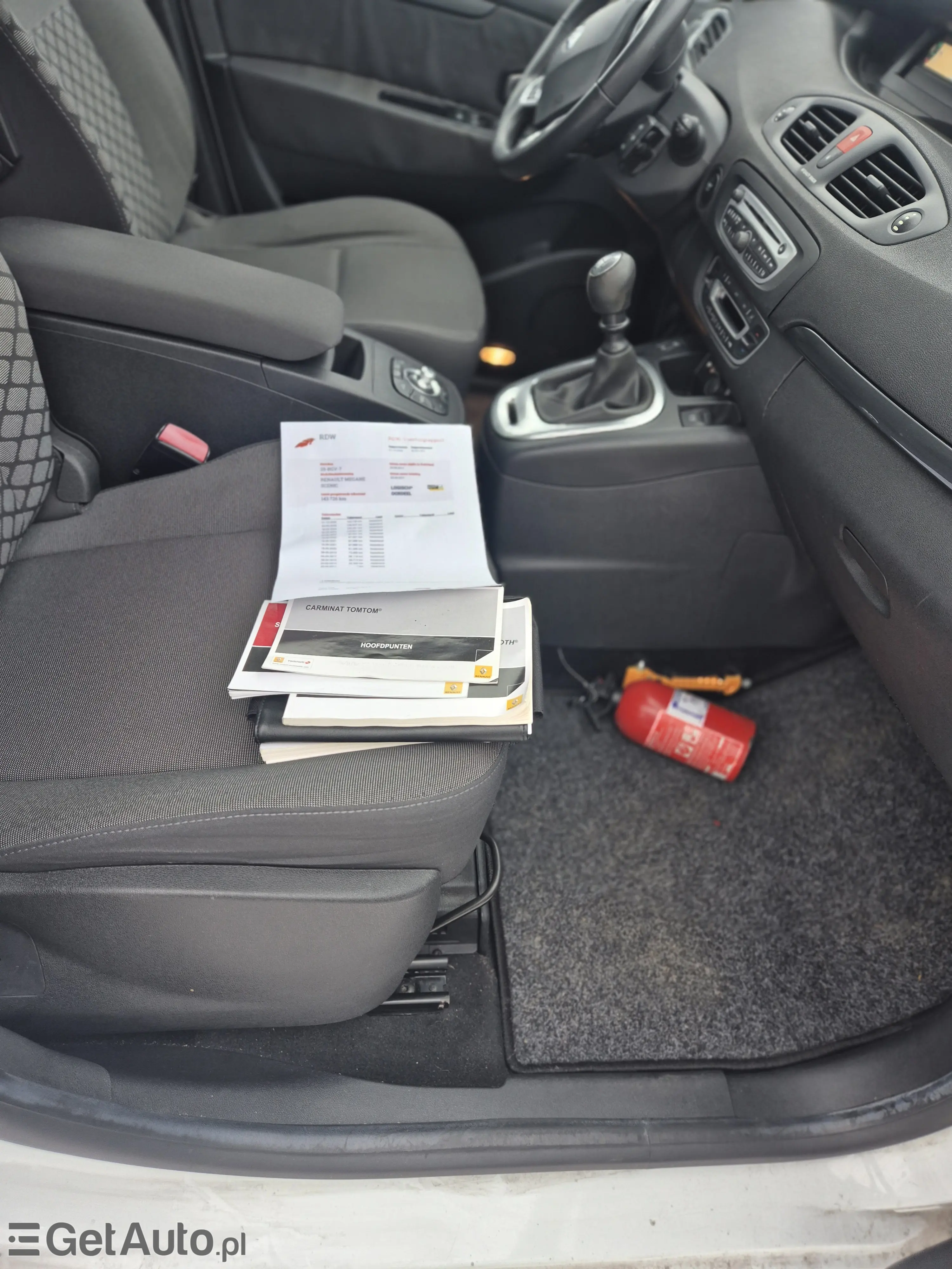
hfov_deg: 58.9
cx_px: 476
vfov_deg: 73.9
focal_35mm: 23
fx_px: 843
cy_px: 634
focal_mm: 5.4
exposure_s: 1/100
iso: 100
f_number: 1.8
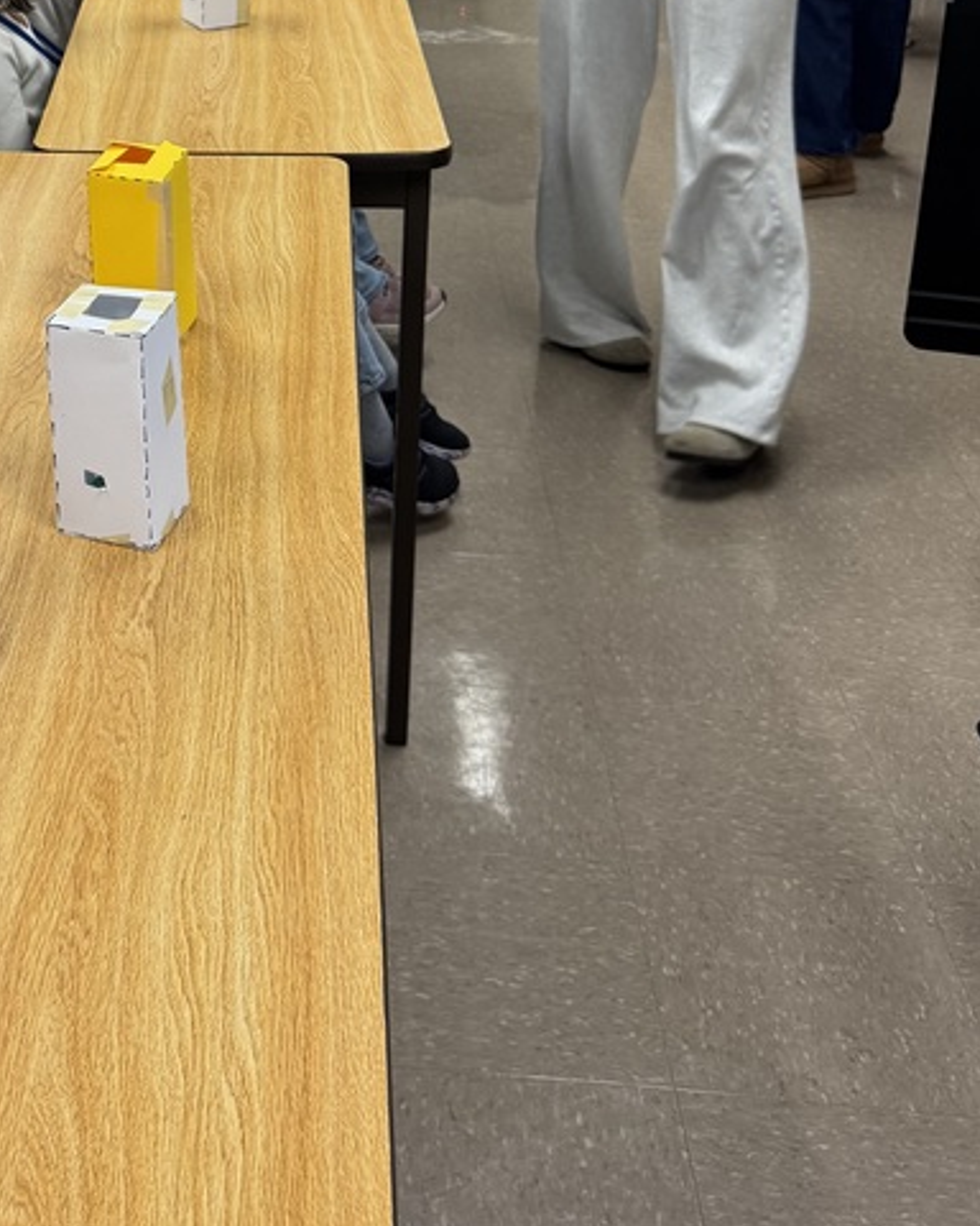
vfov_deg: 34.9
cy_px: 87
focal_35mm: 50
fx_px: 1813
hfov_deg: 28.9
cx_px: 69
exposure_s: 1/60
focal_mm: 6.76
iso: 160
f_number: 1.78
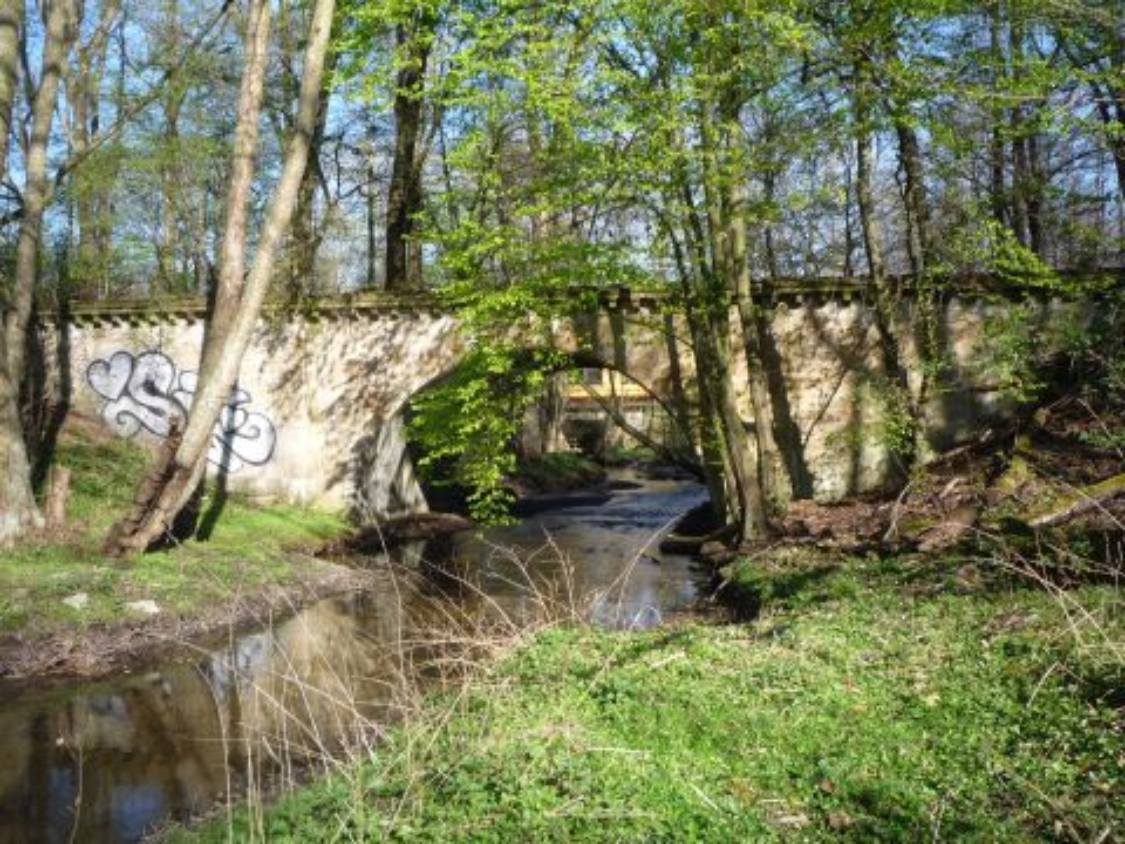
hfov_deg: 56.8
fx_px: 1040
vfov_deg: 44.2
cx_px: 562
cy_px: 422
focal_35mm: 32
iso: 100
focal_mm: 5.2
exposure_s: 1/200
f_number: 4
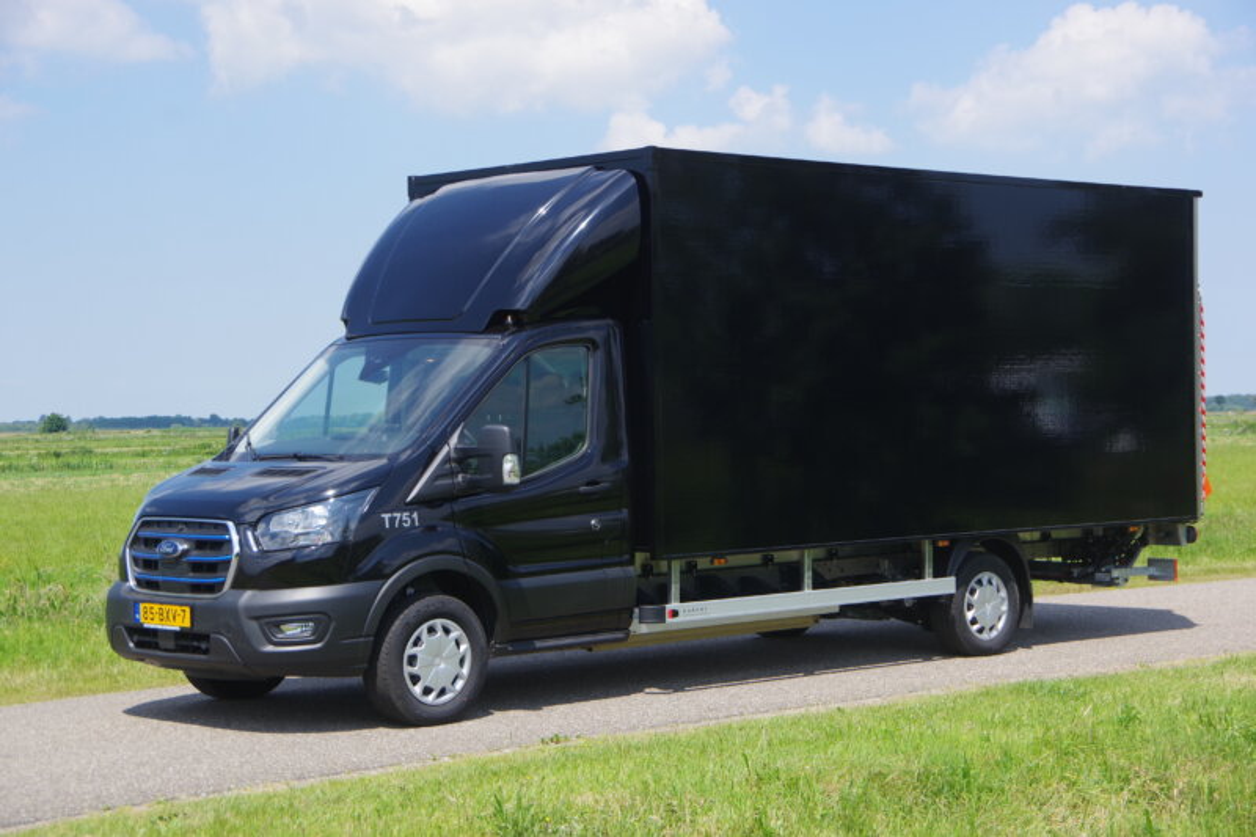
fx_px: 2511
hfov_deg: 28.1
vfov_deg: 18.9
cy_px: 418
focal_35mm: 72
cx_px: 628
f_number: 5.6
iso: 200
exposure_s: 1/500
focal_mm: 48
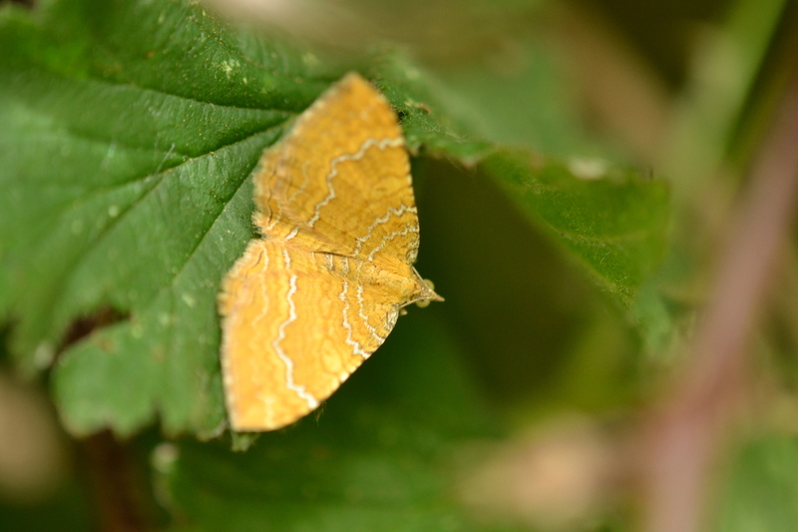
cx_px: 399
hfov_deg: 16.1
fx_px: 2825
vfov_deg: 10.7
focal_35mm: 128
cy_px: 266
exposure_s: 1/160
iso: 800
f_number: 4.5
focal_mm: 85
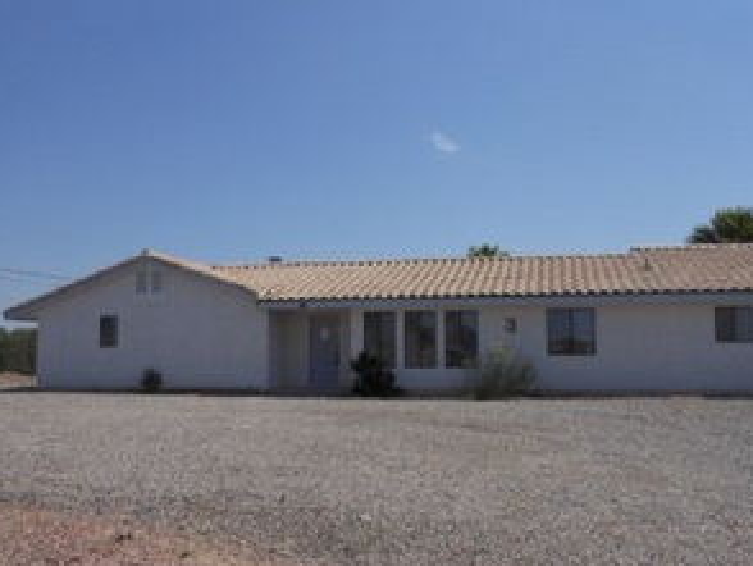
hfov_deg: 55.1
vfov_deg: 42.9
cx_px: 433
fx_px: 718
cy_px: 312
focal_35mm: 33
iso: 80
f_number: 3.7
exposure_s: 1/1500
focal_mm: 5
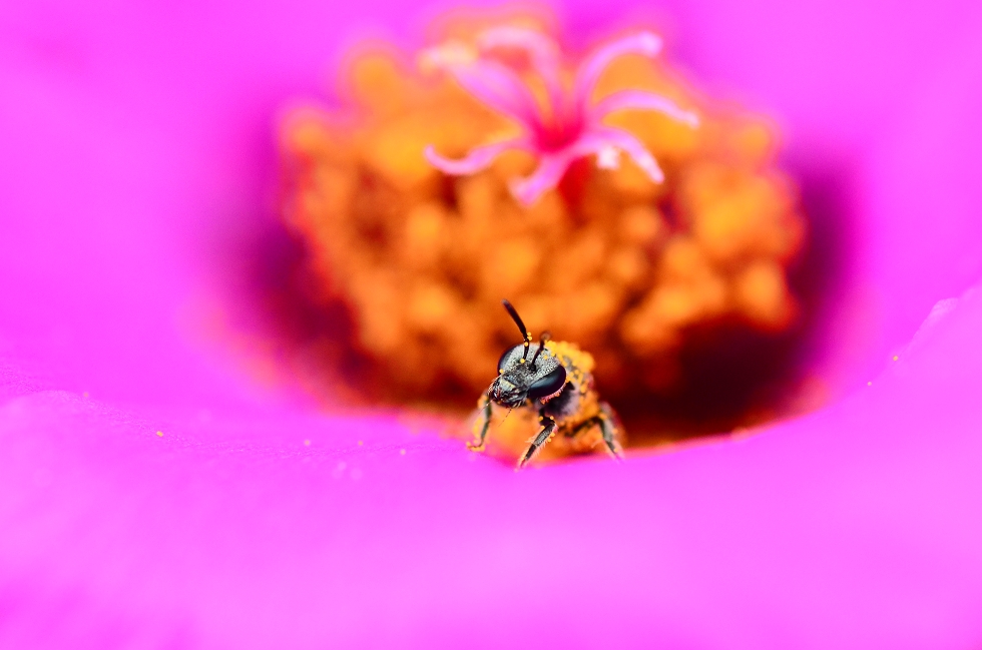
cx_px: 491
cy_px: 325
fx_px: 3675
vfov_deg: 10.1
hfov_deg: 15.2
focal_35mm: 135
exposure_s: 1/500
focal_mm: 90
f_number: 11
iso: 1250
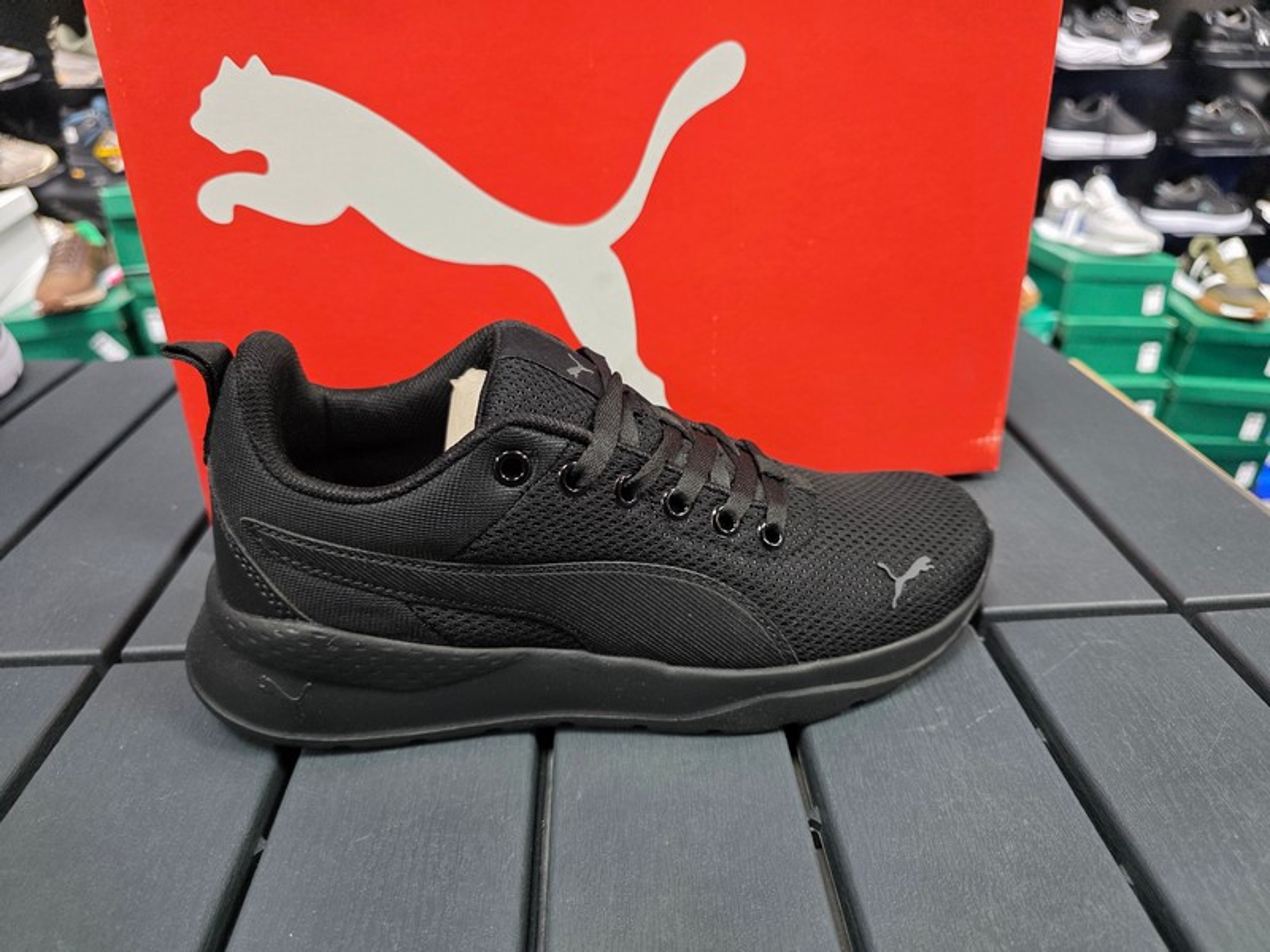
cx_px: 635
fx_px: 844
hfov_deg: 73.9
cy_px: 476
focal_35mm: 23
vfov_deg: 58.9
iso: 250
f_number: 1.7
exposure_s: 1/100
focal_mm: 6.3
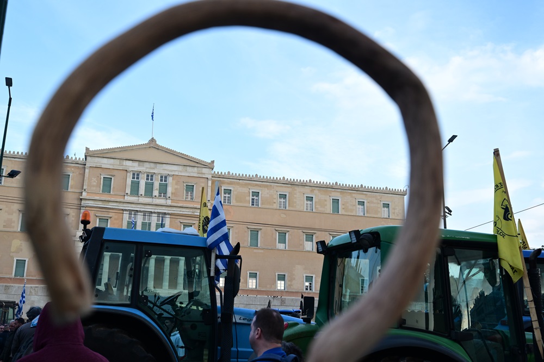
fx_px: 589
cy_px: 181
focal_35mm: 39
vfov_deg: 34.2
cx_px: 272
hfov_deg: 49.6
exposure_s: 1/500
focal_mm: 39
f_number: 7.1
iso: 640
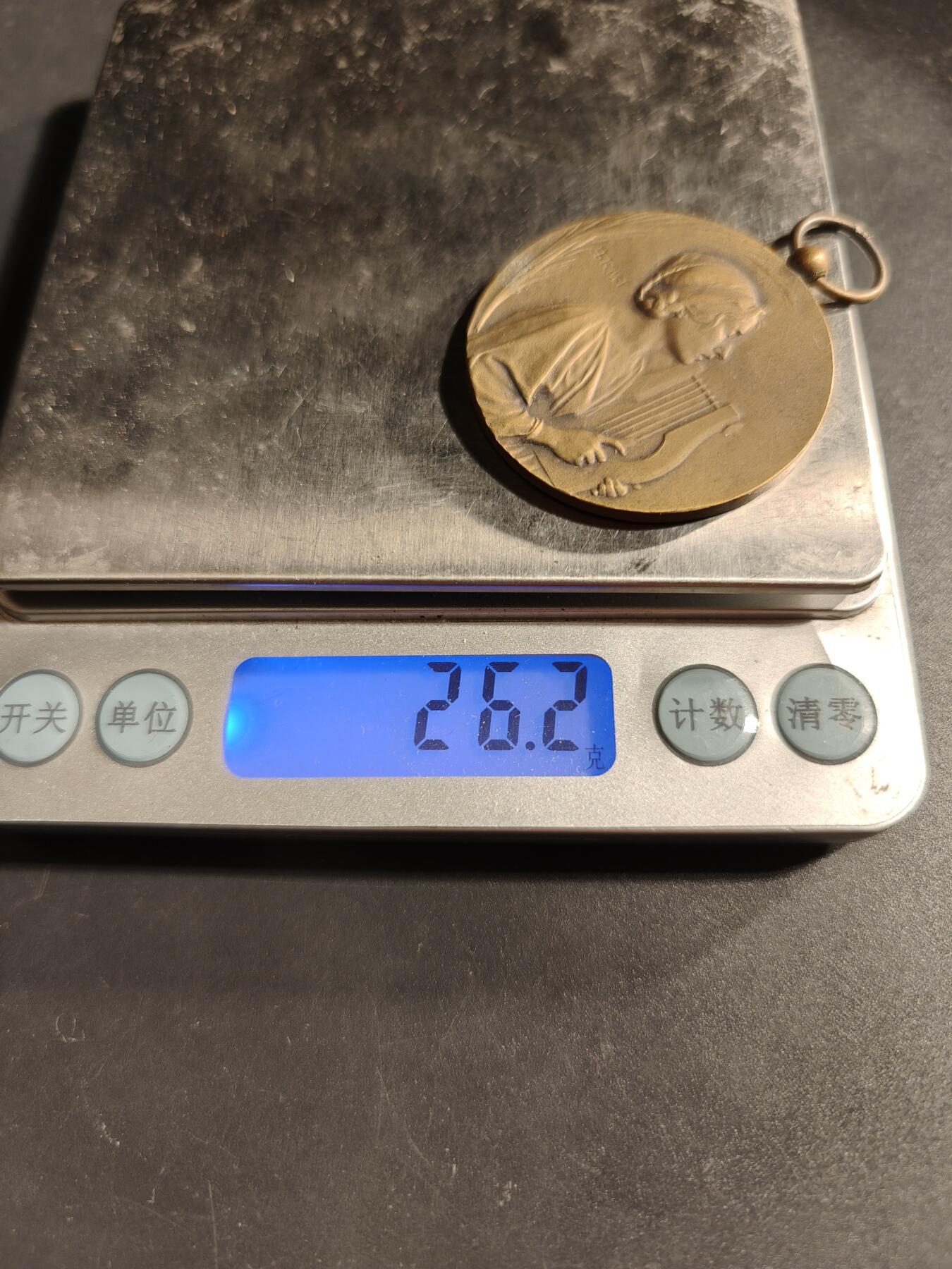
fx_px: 843
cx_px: 476
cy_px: 634
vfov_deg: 73.9
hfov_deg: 58.9
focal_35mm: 23
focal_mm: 6.06
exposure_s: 1/100
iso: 125
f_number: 1.6
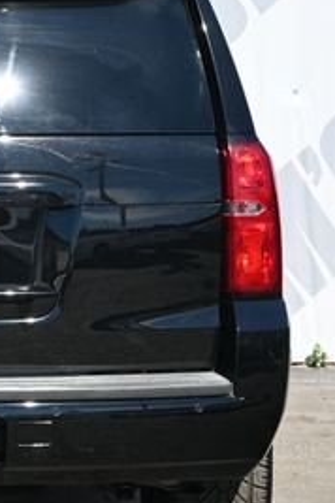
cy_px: 256
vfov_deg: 12.1
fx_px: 2362
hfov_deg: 8.0
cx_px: -87
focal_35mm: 169
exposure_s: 1/250
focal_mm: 47
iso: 160
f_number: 6
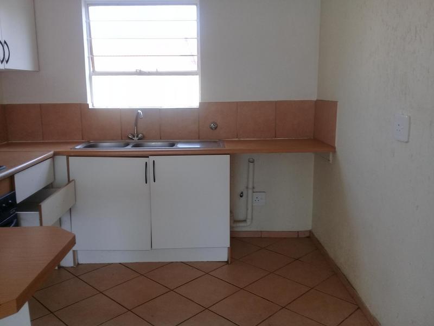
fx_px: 389
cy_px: 163
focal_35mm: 31
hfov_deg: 58.4
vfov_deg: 45.4
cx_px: 217
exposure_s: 1/100
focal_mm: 3.3
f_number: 2.2
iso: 80
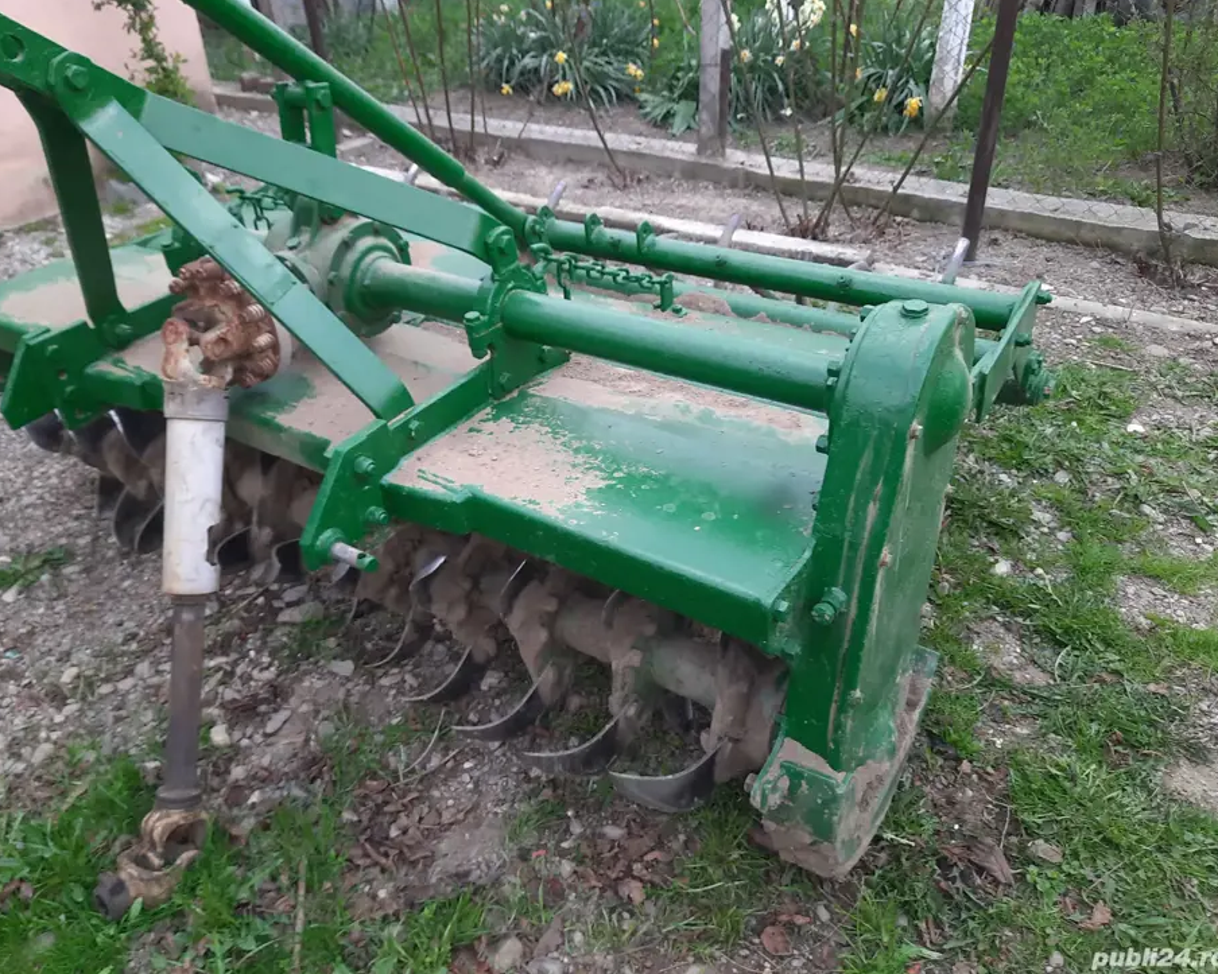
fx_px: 973
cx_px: 559
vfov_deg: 53.2
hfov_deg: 64.0
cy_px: 472
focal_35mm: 27
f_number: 2
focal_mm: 4.6
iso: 32
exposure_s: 1/50
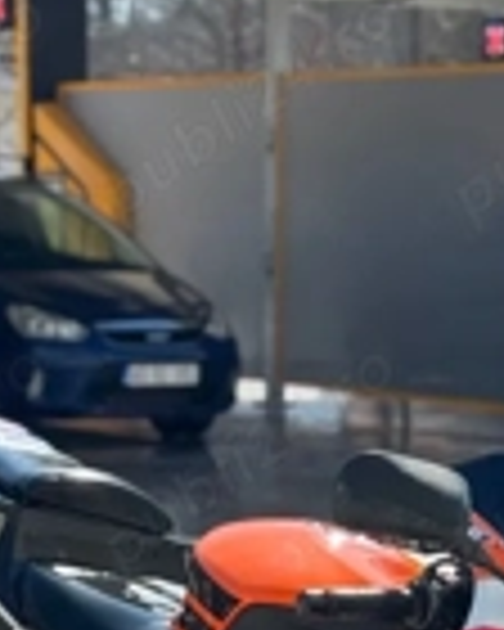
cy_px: 864
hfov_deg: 11.5
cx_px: 338
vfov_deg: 13.7
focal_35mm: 134
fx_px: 2499
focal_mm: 6.76
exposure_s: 1/2252
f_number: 1.78
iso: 64
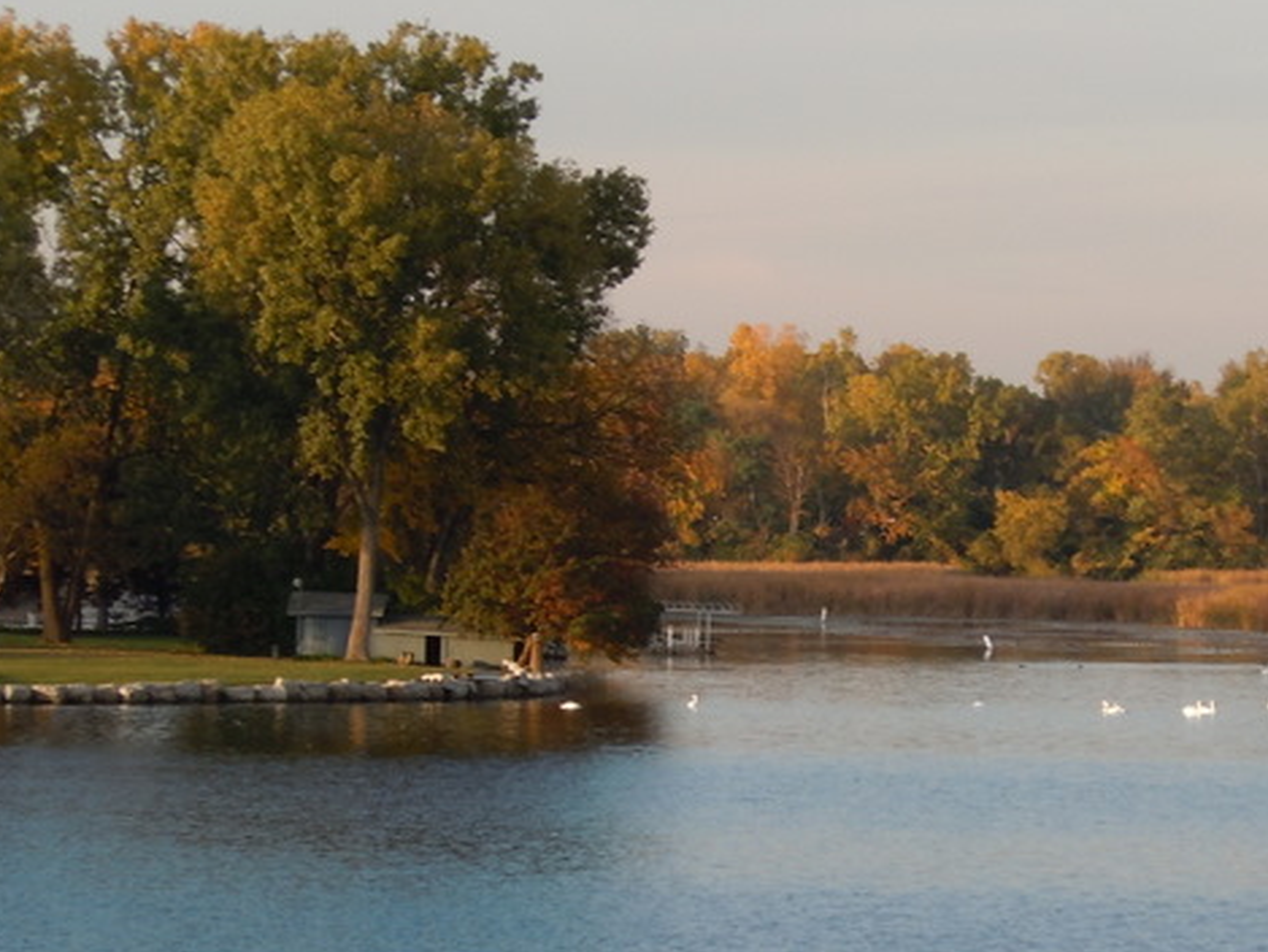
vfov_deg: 5.3
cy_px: 603
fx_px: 10369
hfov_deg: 7.0
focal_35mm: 283
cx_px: 933
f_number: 5.5
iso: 100
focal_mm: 29.8
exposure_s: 1/125
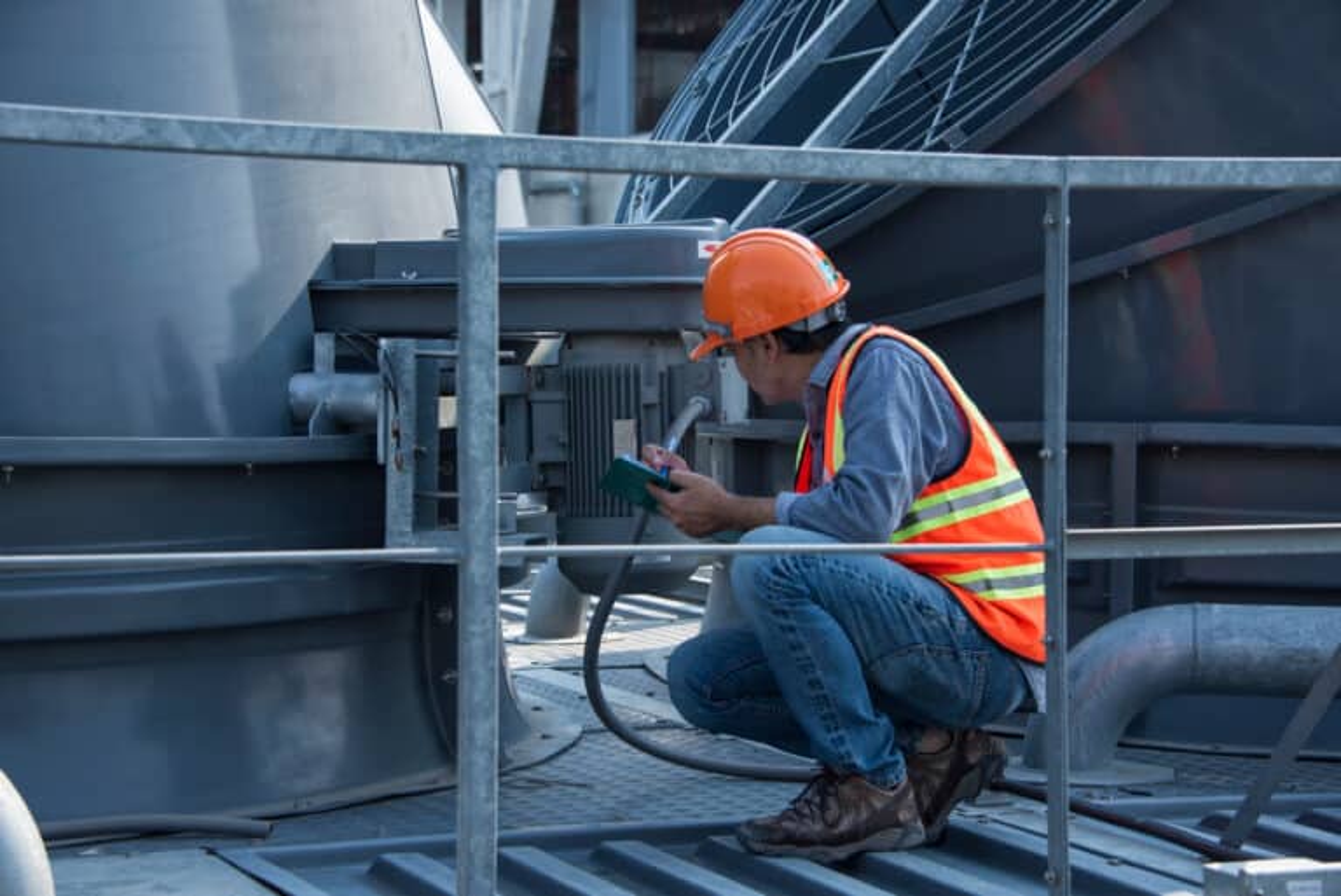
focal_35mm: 78
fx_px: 2907
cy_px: 448
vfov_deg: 17.5
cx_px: 670
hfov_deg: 26.0
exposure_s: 1/400
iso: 100
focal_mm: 78
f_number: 5.6
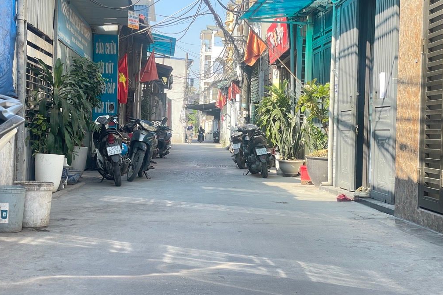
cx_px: 220
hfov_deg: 36.3
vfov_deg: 24.6
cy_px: 133
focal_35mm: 55
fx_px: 677
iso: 25
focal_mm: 6
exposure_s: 1/210
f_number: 2
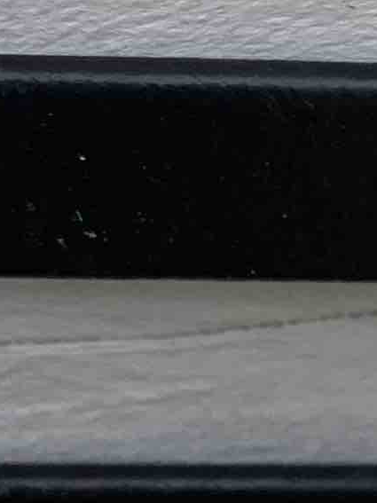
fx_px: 2687
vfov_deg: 10.6
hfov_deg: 7.5
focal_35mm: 185
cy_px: 496
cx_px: 920
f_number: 1.8
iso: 125
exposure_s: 1/121
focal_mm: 4.25
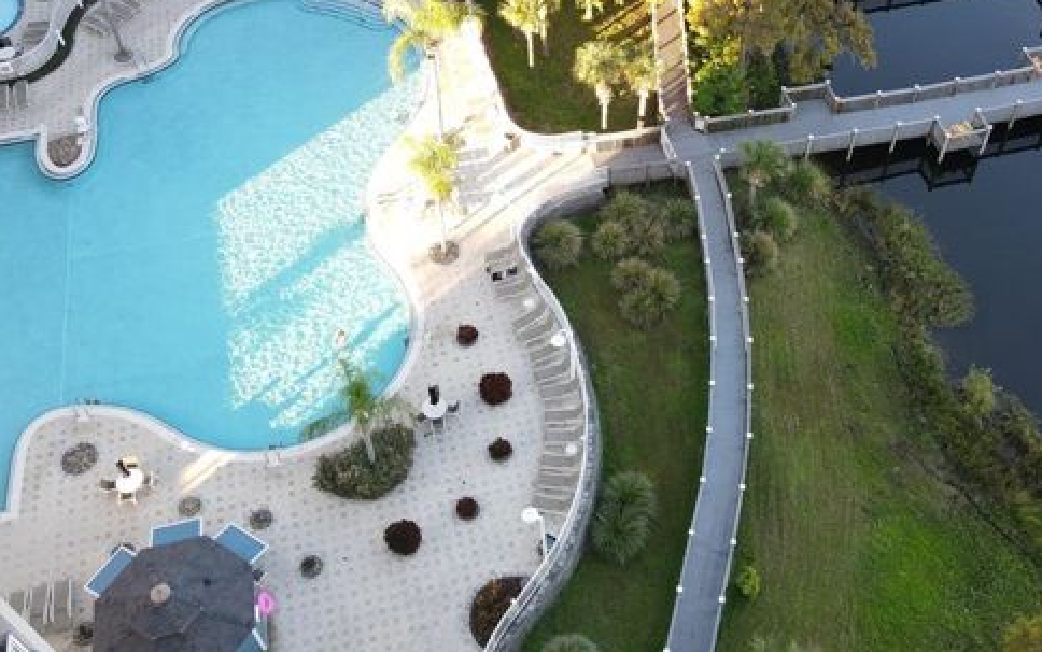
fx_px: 1051
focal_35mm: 37
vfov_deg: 34.3
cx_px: 580
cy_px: 243
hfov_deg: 52.6
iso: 100
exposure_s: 1/40
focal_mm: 4.5
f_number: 2.8
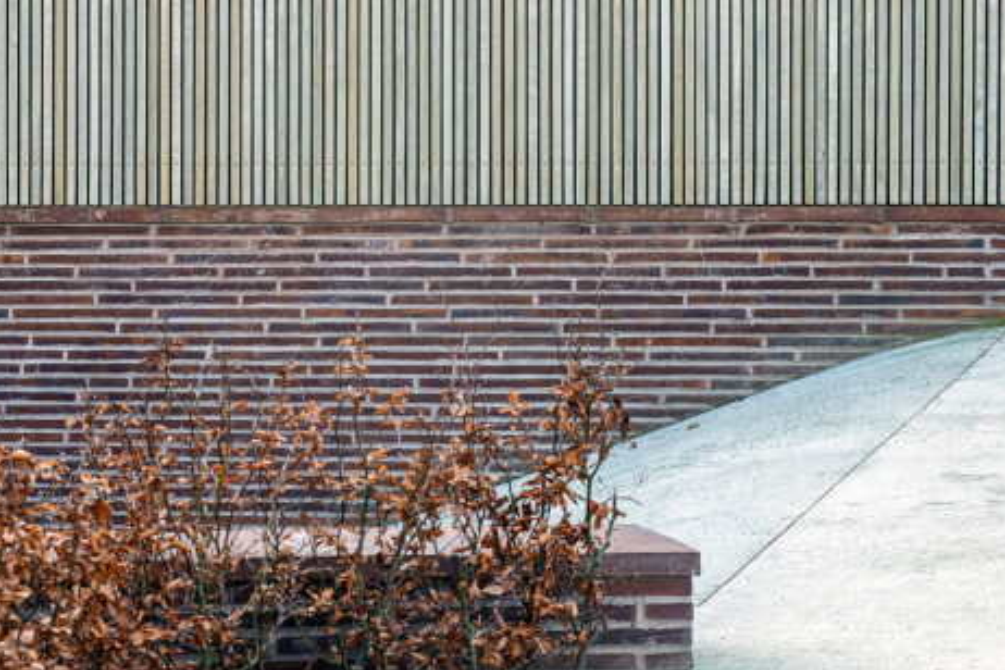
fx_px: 3629
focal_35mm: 130
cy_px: 275
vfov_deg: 10.5
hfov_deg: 15.7
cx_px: 361
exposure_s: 1/15
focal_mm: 100
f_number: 11
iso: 250
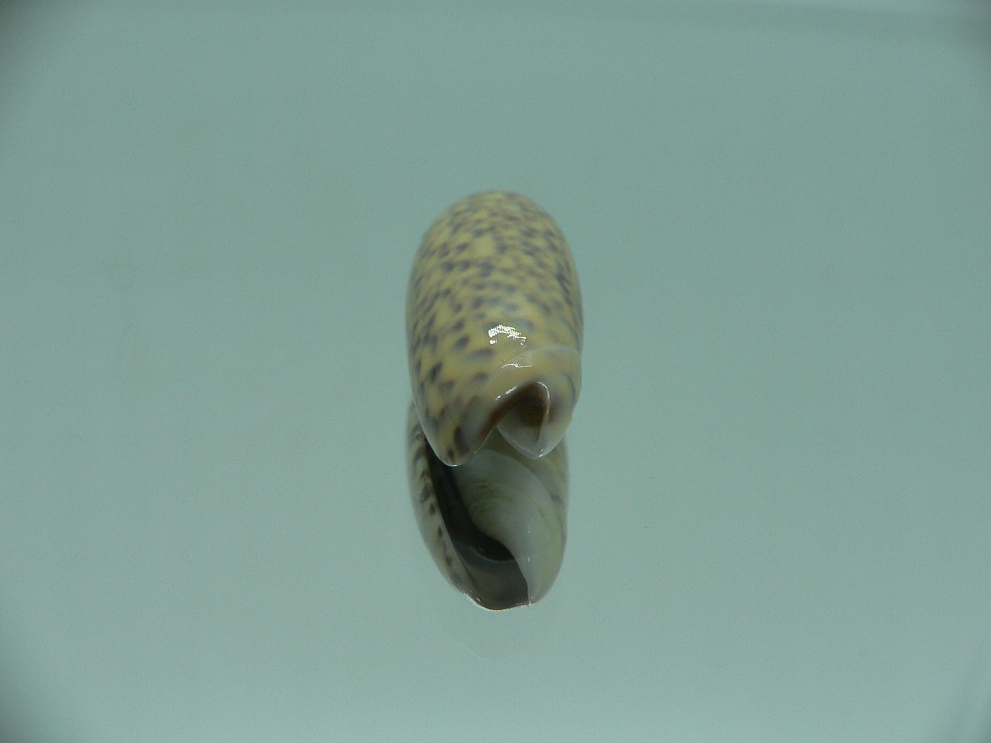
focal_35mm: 35
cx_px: 496
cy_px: 372
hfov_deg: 52.6
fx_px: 1002
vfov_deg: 40.7
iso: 80
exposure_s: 1/80
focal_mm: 4.6
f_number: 2.8
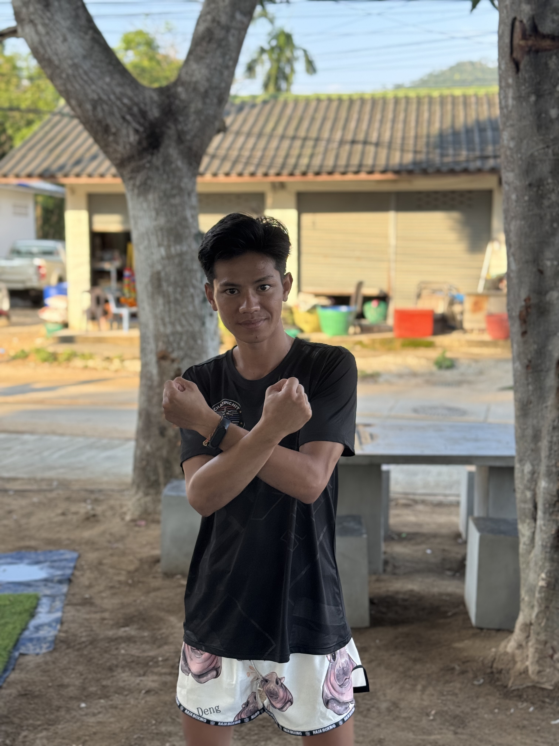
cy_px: 373
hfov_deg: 30.3
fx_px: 1034
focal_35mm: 48
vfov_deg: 39.7
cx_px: 280
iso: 64
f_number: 1.78
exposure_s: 1/366
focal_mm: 6.76
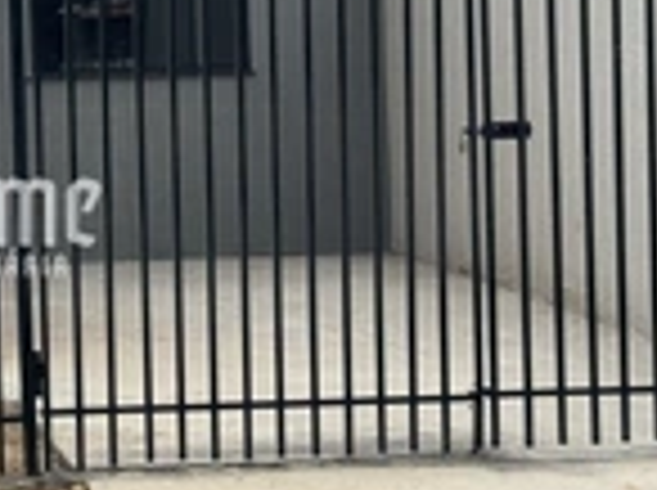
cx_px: -108
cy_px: 126
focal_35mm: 158
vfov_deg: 9.4
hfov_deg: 12.3
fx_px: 2994
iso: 50
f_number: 1.78
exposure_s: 1/121
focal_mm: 6.76
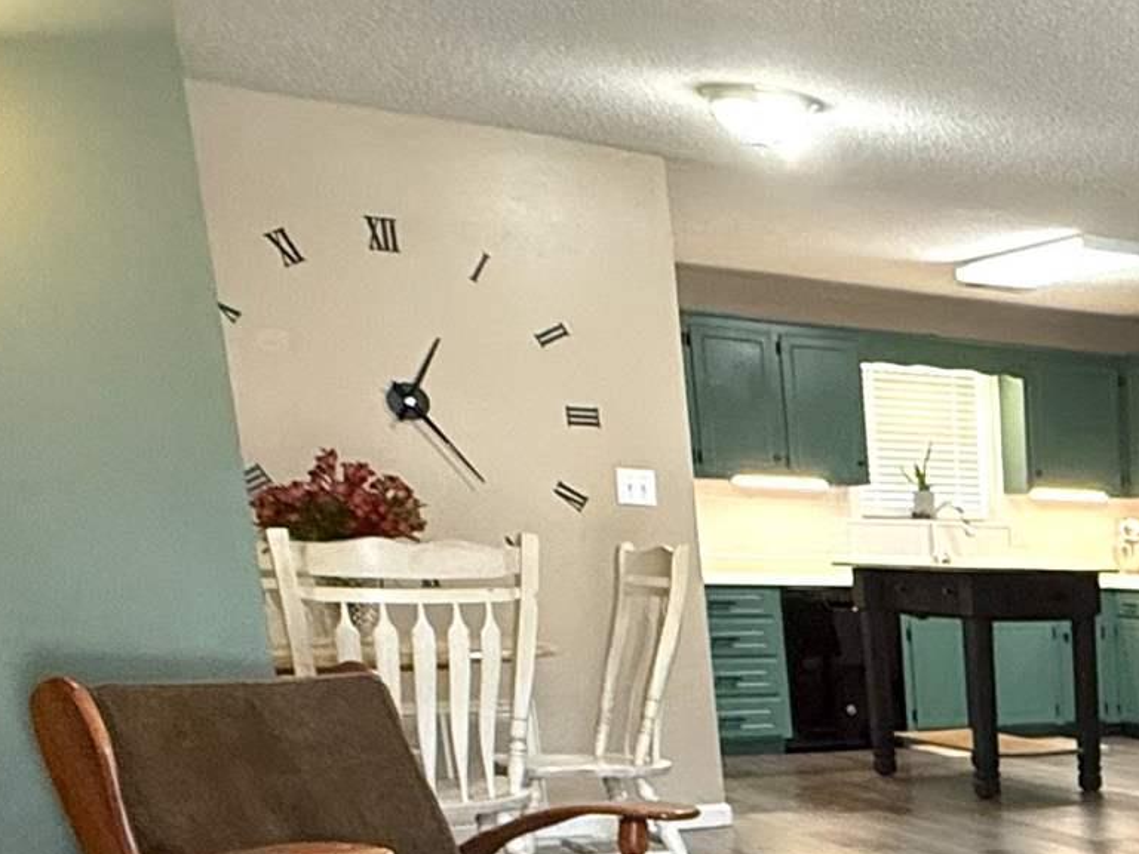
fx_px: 1843
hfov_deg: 26.7
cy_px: 1016
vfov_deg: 23.9
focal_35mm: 56
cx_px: 1618
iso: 320
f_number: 2.2
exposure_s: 1/60
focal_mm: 2.22
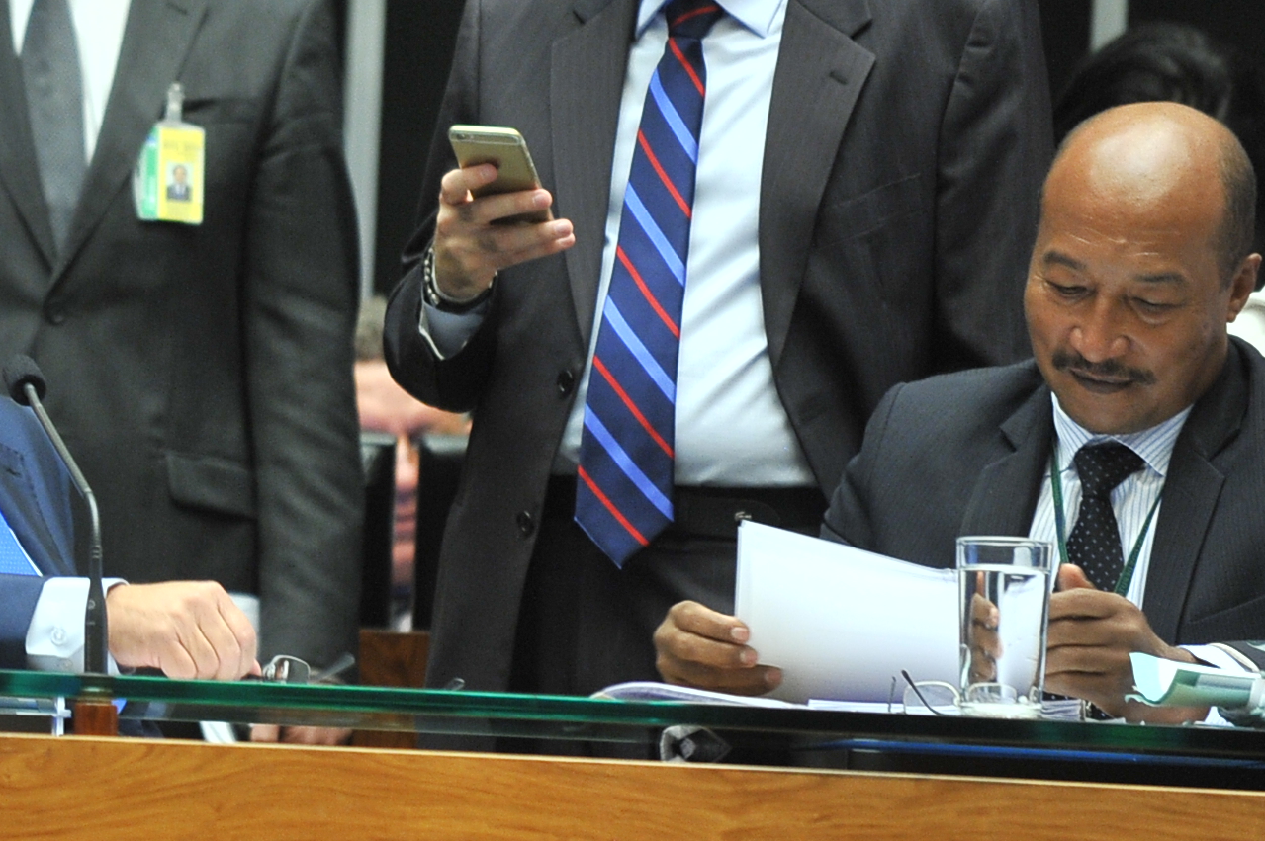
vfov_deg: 2.8
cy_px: 443
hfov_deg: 4.1
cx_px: -20
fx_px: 17487
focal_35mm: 498
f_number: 2.8
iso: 1250
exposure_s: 1/60
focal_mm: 200
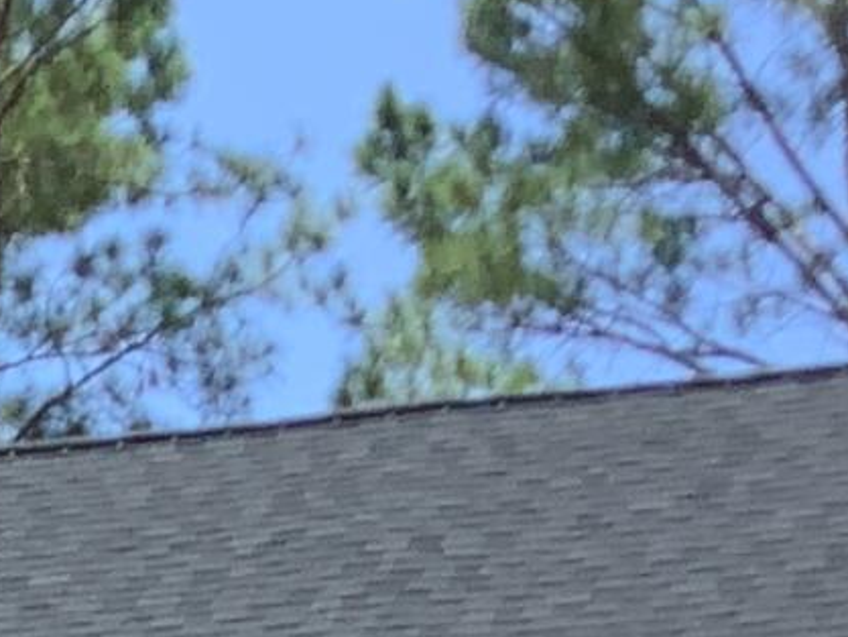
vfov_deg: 6.1
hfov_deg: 8.5
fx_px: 5464
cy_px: 2033
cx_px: -689
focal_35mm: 223
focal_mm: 3.3
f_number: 2.4
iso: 25
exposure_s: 1/612
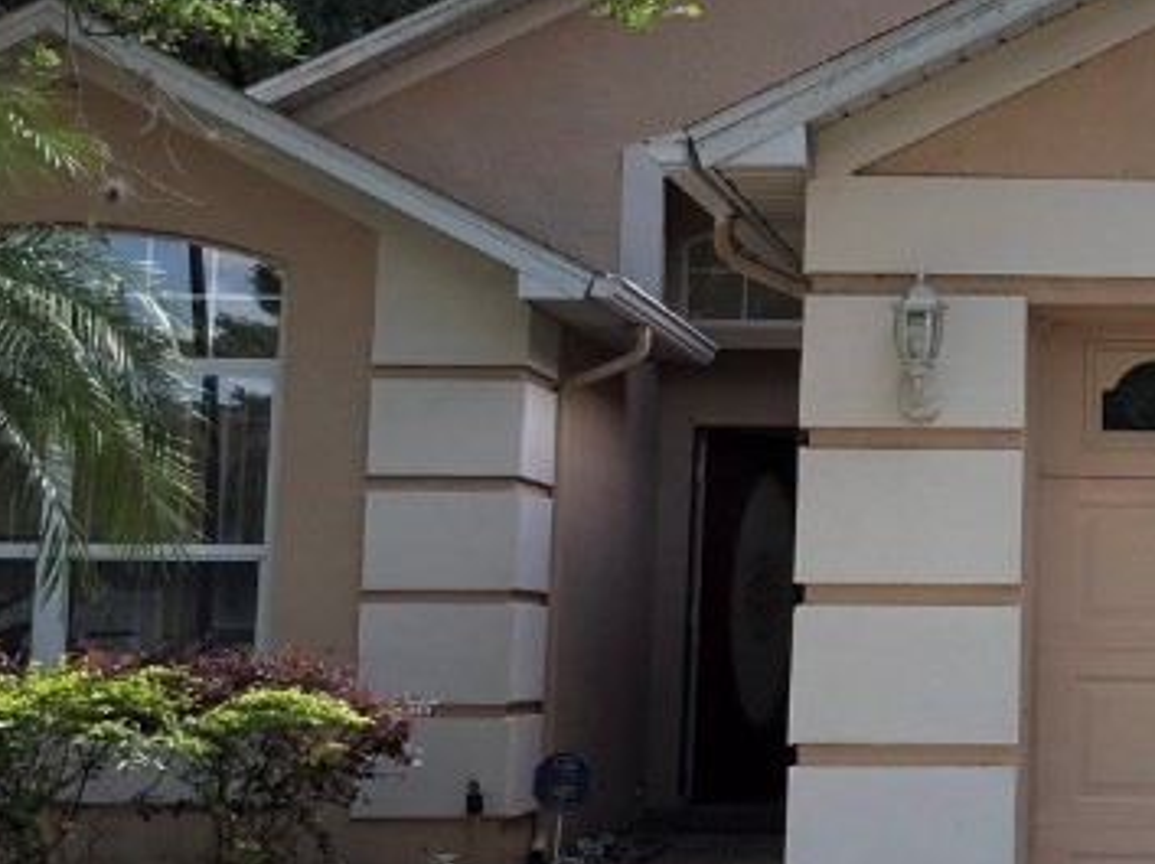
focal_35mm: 81
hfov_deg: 23.1
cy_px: 326
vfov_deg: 18.2
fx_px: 2701
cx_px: 1184
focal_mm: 4
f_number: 1.8
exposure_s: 1/437
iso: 20
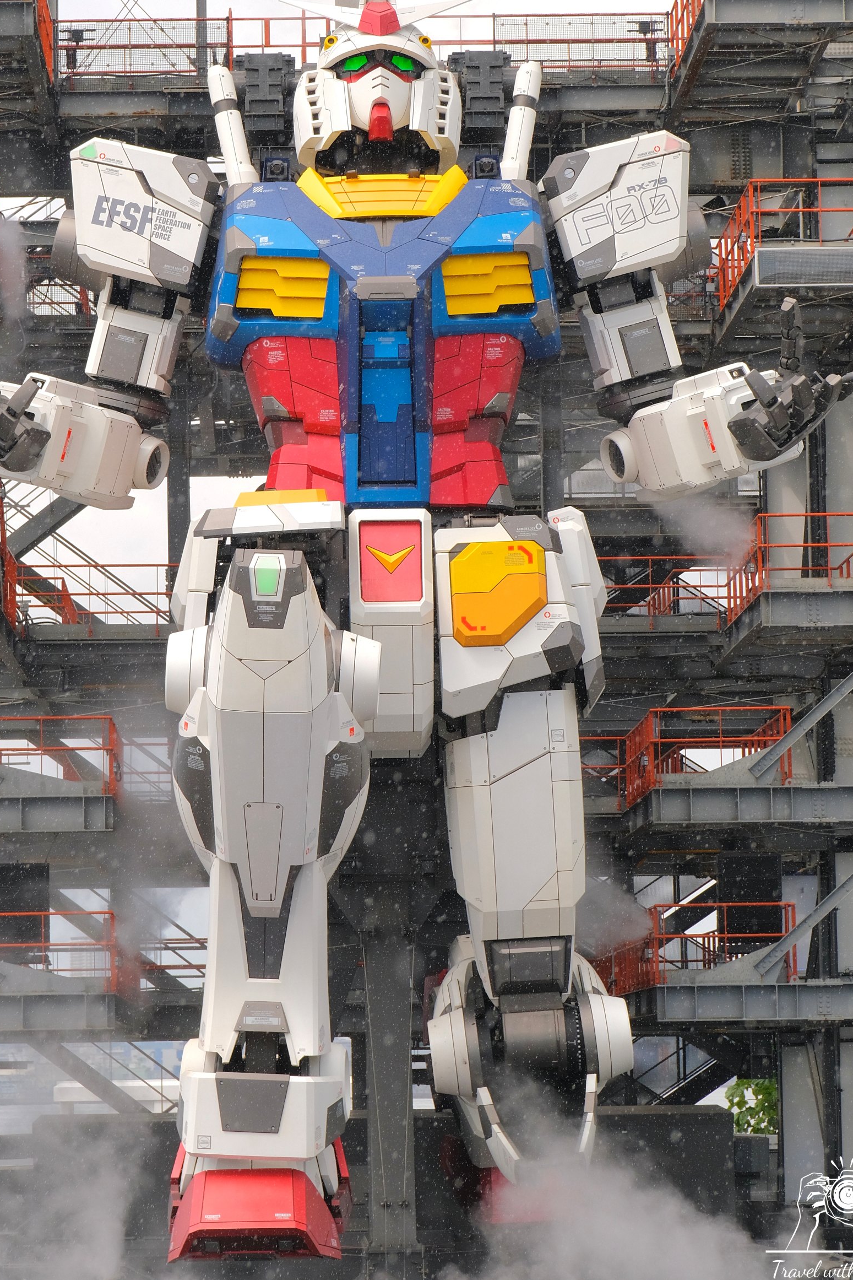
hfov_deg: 9.7
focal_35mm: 141
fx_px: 5010
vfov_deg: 14.5
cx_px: 355
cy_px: 454
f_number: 6.3
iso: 800
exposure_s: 1/1300
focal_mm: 70
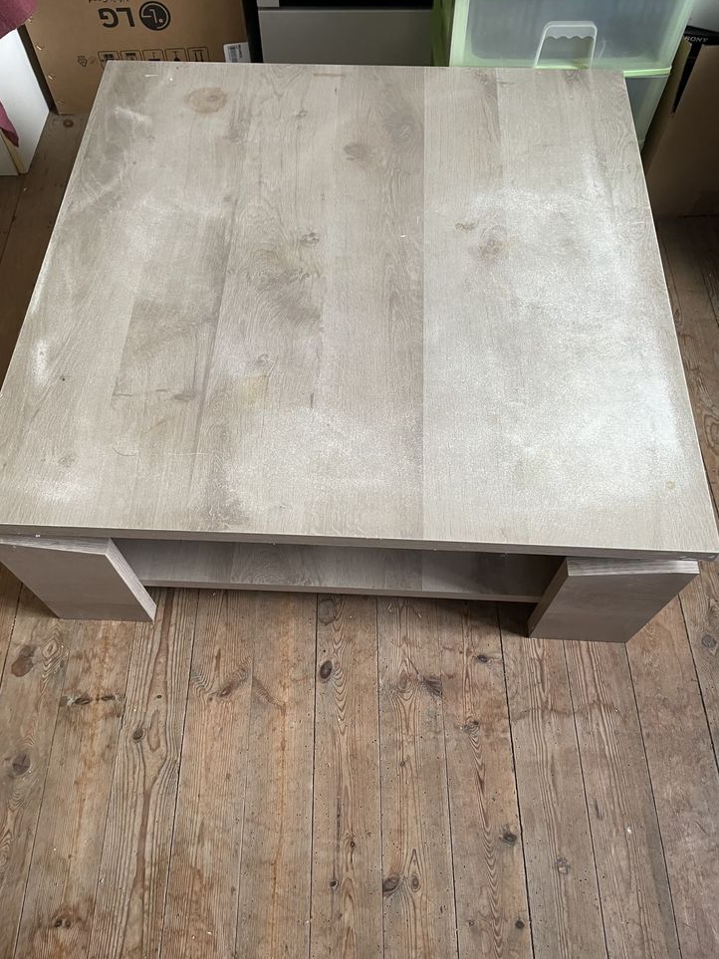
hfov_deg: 51.3
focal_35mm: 27
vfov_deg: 65.3
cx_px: 350
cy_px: 469
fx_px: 748
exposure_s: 1/81
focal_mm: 4.2
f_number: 1.6
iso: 125
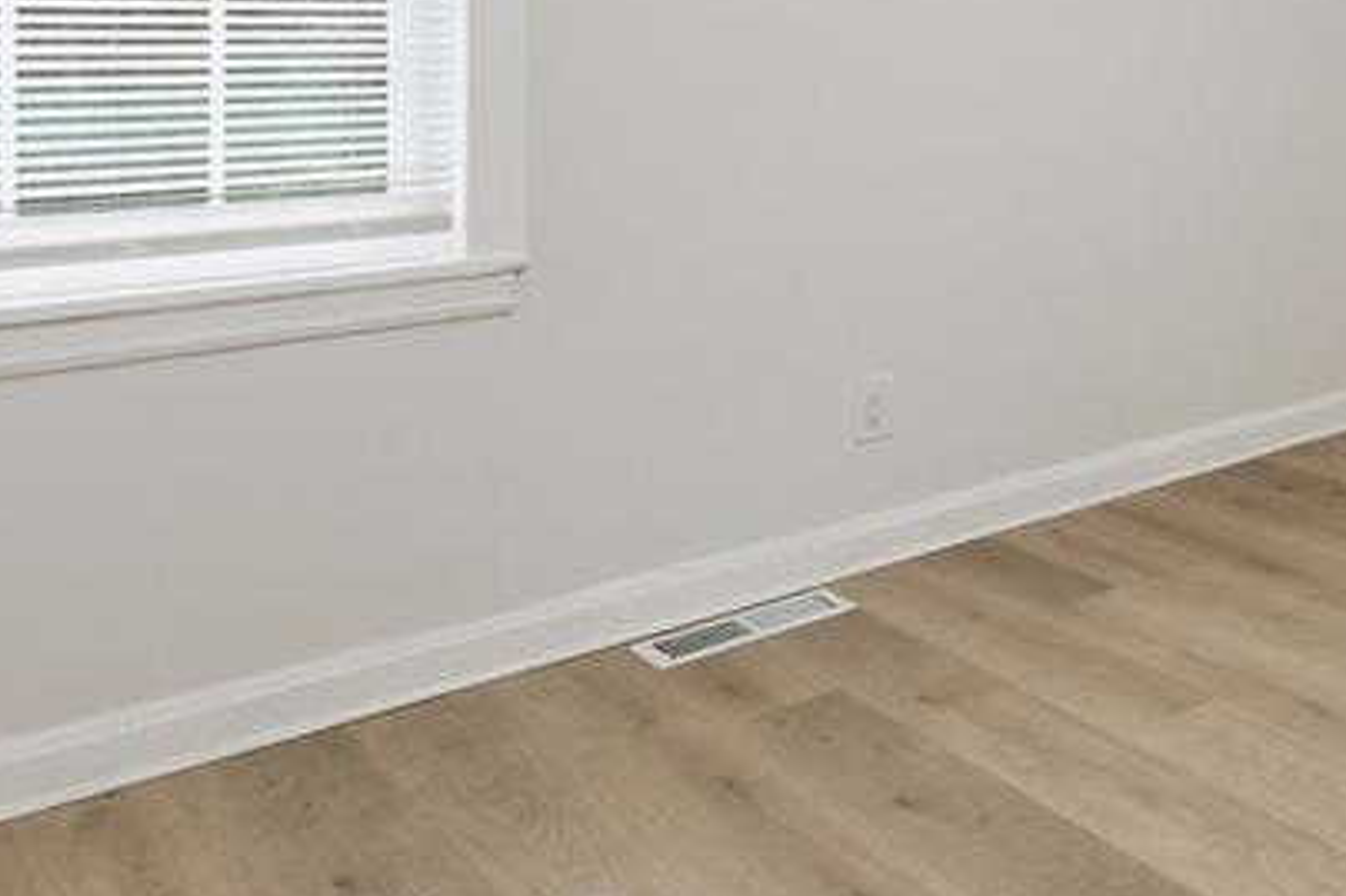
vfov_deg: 32.8
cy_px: 47
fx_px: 1420
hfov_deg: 39.1
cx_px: 1559
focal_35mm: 38
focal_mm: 10
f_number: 9
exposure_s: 1/45
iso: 250
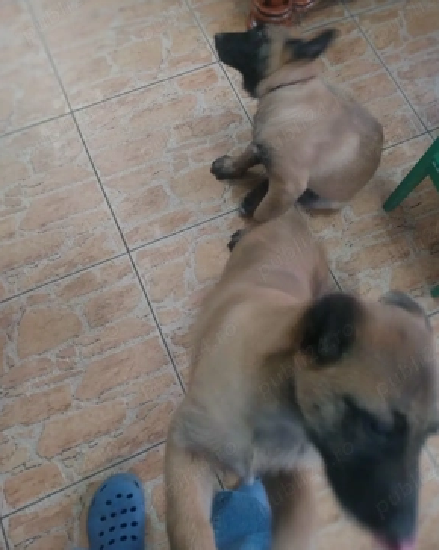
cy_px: 259
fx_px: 455
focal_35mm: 28
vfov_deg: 62.2
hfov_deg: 51.5
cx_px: 218
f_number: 1.8
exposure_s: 1/17
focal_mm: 4
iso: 250
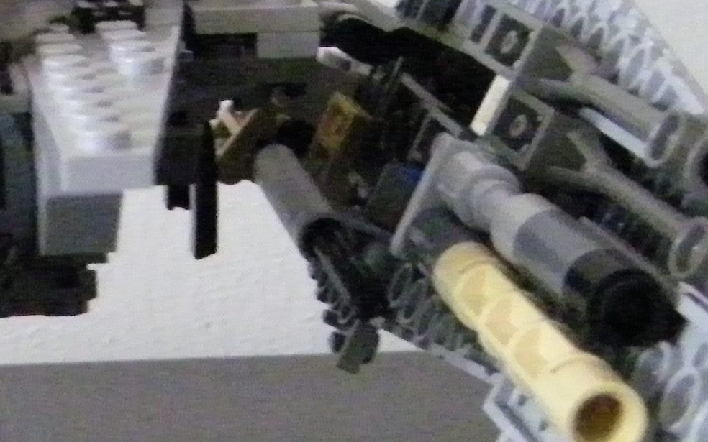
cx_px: -173
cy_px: 264
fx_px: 2122
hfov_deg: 17.9
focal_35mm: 110
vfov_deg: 11.9
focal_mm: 5
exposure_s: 1/30
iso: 1600
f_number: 3.5
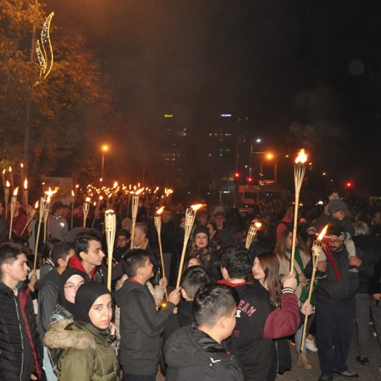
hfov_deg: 47.0
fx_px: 436
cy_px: 189
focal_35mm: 35
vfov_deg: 47.2
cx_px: 158
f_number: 3.5
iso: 800
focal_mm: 18
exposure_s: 1/60
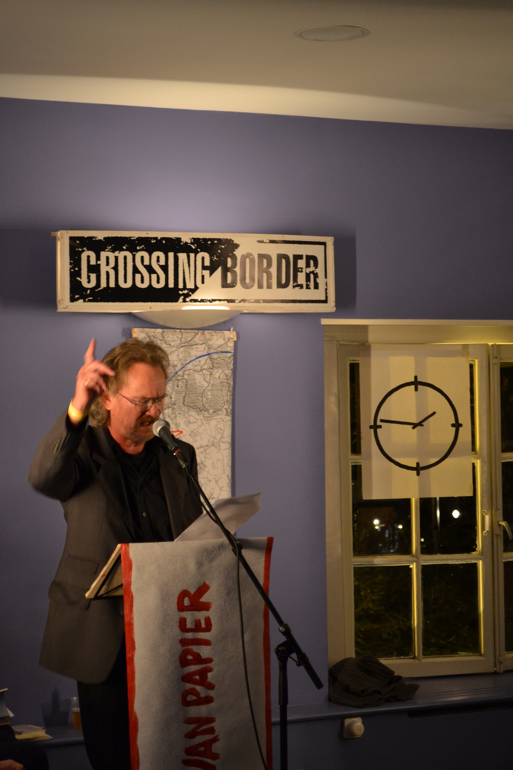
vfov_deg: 24.6
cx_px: 256
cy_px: 385
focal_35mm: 82
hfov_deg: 16.6
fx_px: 1763
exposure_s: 1/15
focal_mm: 55
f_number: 5.6
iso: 1600
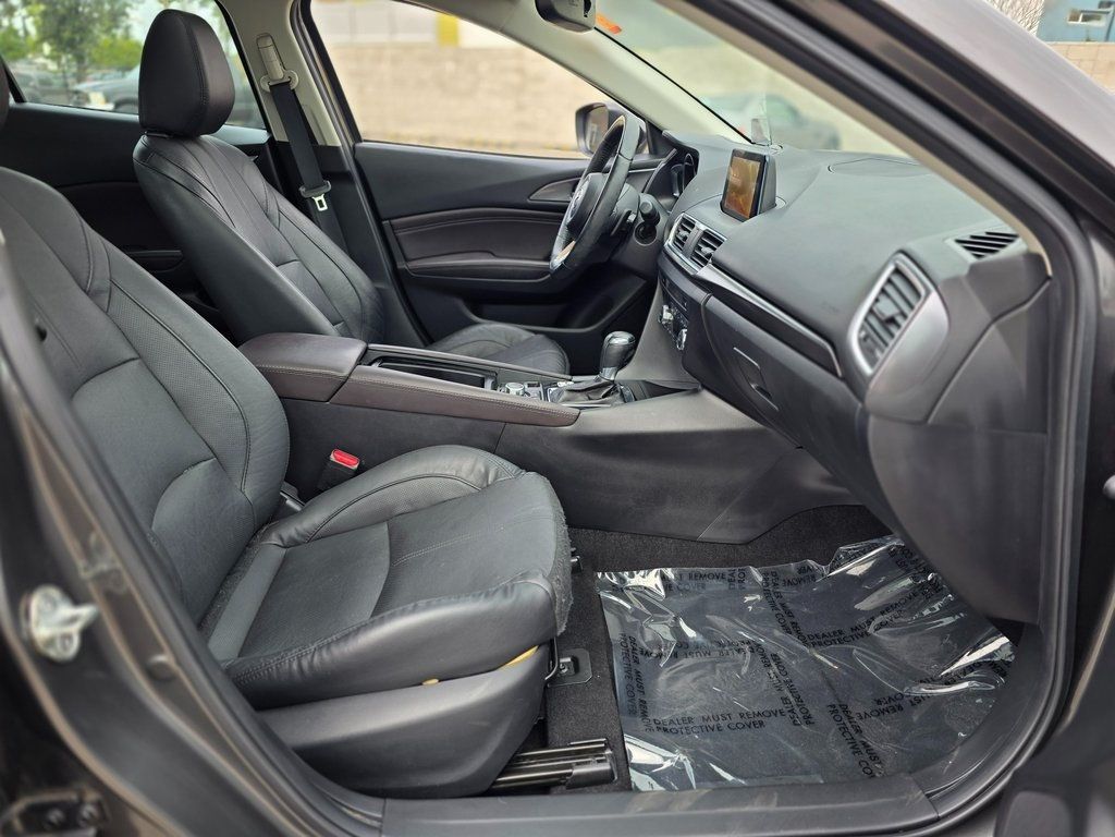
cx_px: 558
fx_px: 741
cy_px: 418
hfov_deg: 73.9
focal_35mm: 23
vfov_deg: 58.9
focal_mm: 6.3
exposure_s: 1/359
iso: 50
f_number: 1.7
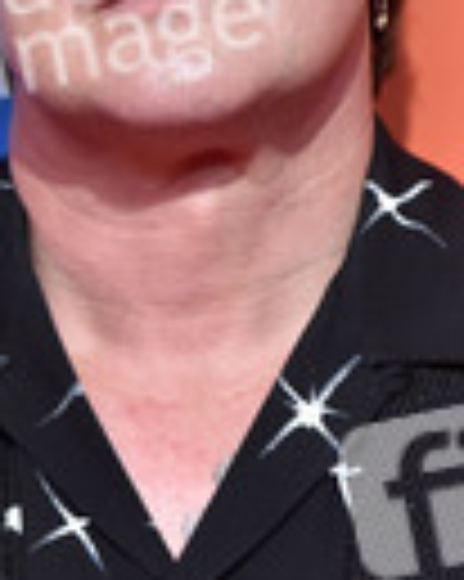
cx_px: 162
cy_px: 247
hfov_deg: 2.7
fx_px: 10002
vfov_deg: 3.3
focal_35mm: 582
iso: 2500
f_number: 3.5
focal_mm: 200
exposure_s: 1/320
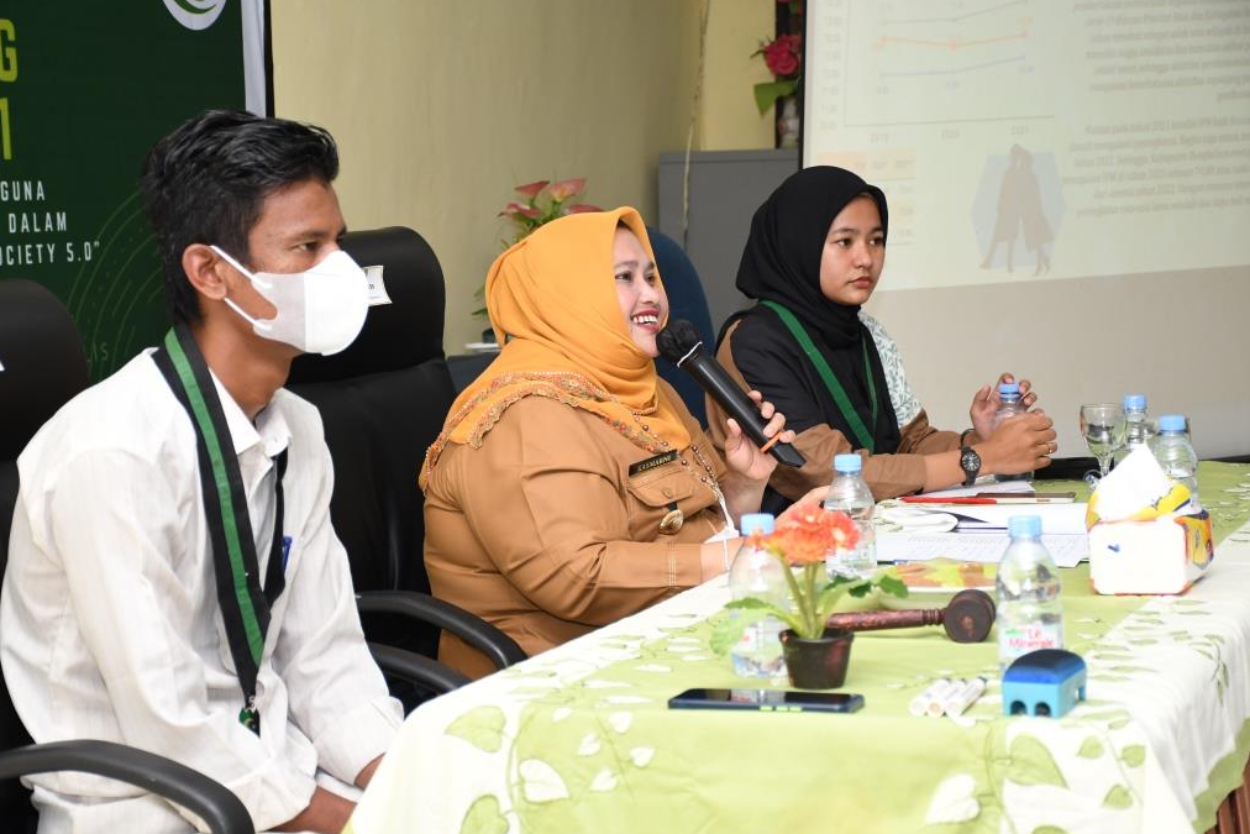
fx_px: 2952
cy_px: 418
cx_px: 620
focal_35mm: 85
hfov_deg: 23.9
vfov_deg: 16.1
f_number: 5.6
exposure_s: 1/250
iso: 1000
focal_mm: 56
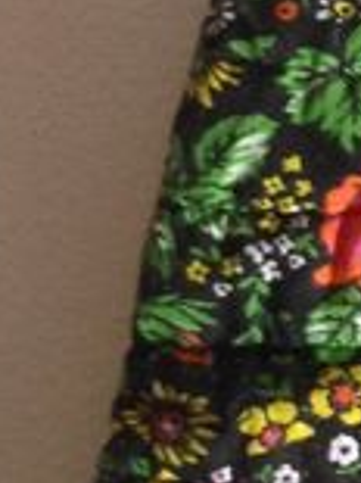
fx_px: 3147
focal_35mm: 226
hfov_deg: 6.0
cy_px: -271
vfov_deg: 8.5
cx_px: 1125
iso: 125
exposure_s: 1/15
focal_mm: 4.28
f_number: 2.4
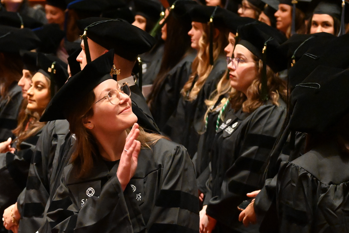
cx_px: 105
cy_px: 99
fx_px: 1937
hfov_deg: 10.3
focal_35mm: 200
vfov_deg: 6.9
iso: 10000
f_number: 5
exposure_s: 1/60
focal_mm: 87
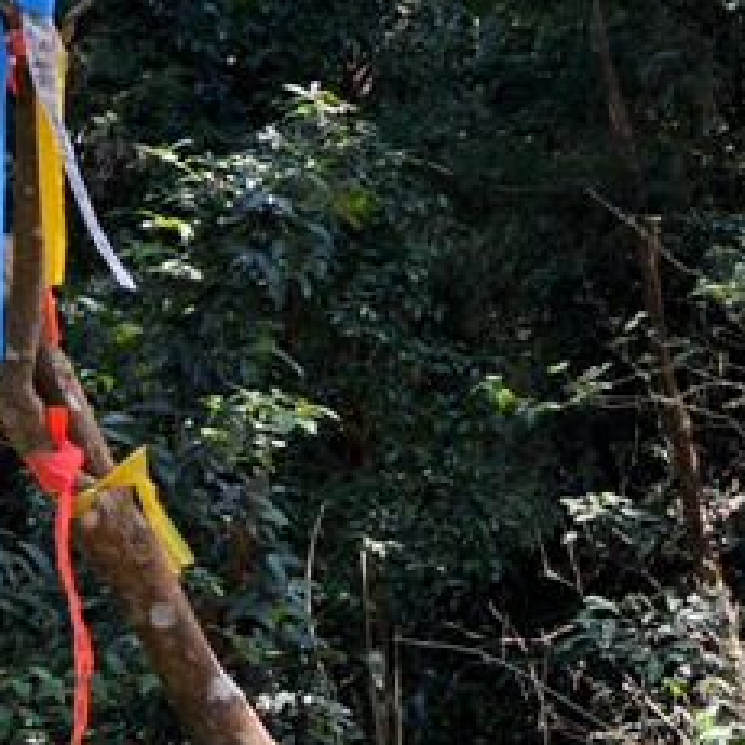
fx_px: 1948
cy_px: 143
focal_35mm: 80
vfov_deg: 21.4
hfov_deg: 19.9
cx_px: 972
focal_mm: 5.7
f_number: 1.5
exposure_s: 1/185
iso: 50
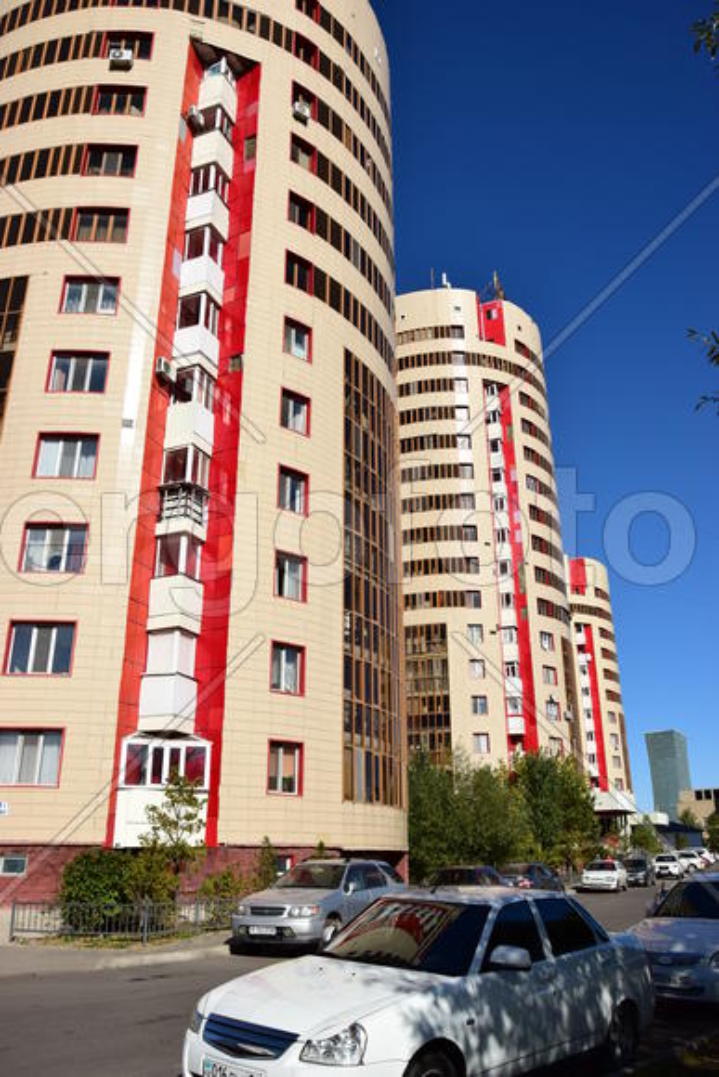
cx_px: 360
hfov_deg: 48.0
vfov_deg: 67.4
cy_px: 538
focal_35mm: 27
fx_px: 808
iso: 100
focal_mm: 18
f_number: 9
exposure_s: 1/320
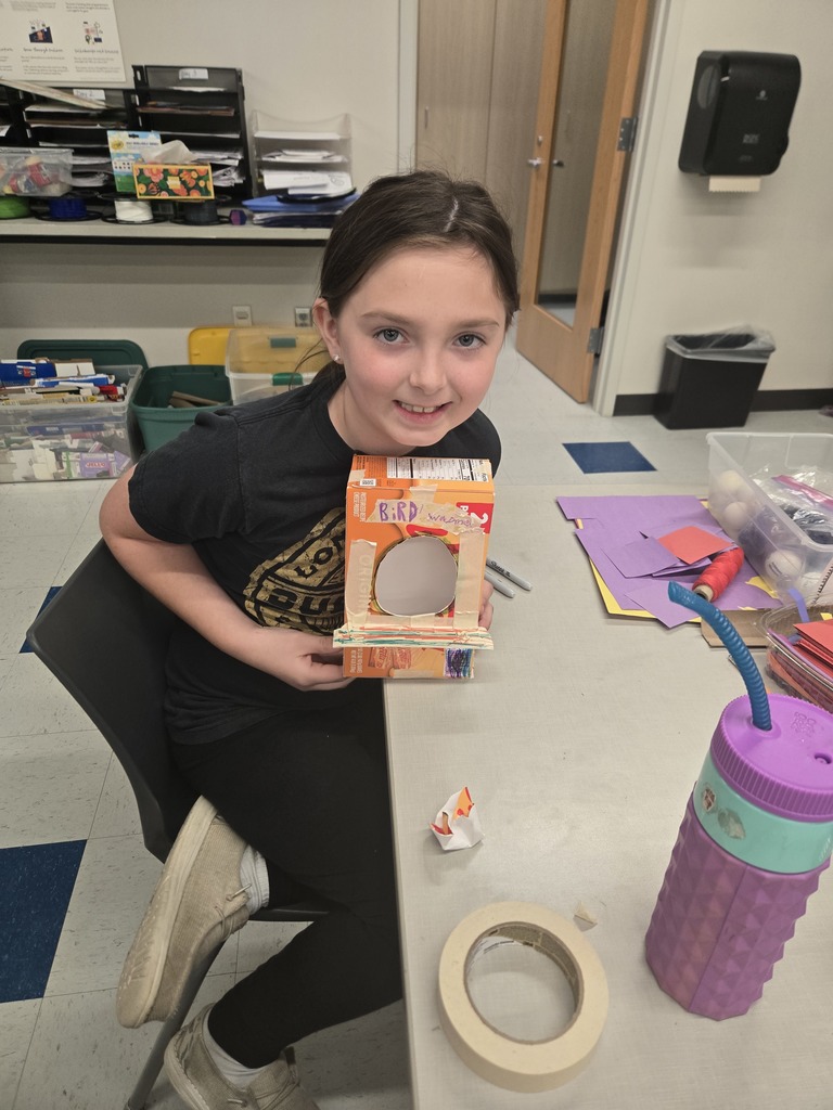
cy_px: 555
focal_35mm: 23
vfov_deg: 73.9
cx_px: 416
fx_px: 738
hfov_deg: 58.9
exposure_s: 1/180
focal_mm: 5.4
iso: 200
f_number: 1.8
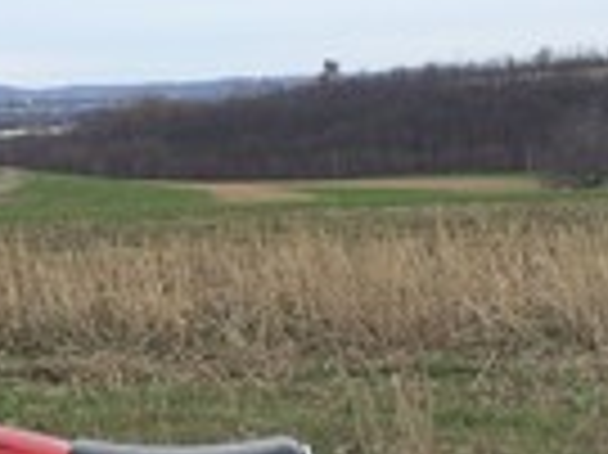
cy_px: 306
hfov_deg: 22.1
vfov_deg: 17.1
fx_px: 1509
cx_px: 36
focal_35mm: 86
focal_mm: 4.15
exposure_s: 1/402
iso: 32
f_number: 2.2
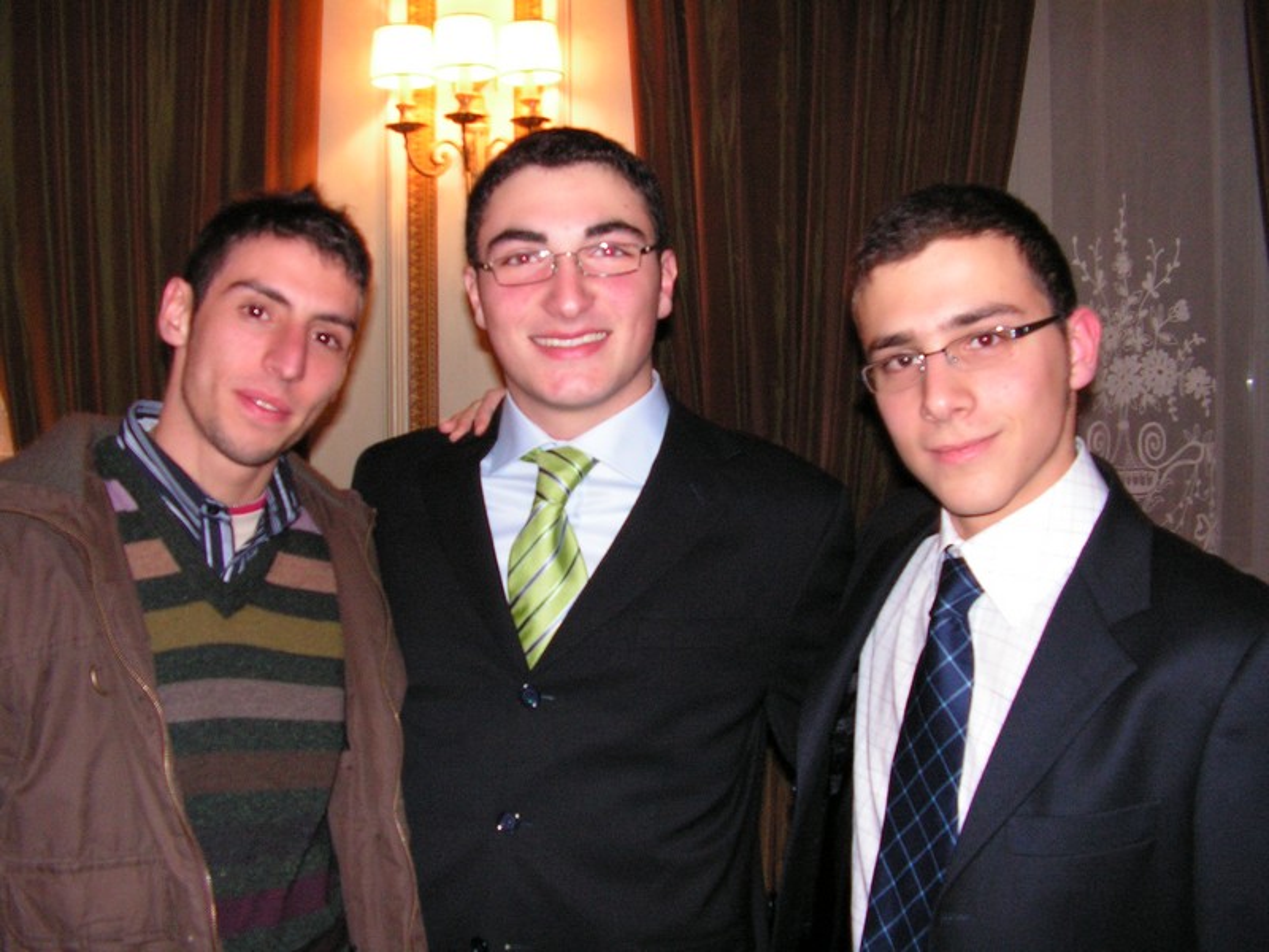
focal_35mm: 36
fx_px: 1320
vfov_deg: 39.7
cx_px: 634
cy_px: 476
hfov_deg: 51.4
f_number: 3.2
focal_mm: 6
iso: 200
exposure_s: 1/40
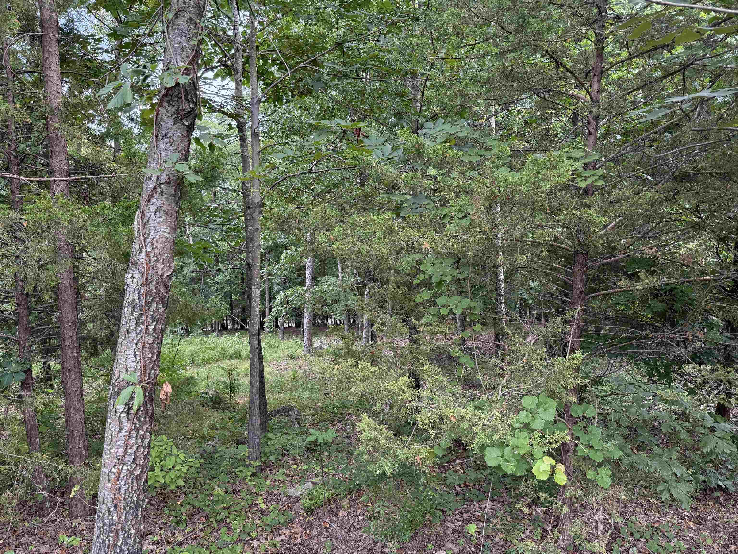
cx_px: 369
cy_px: 277
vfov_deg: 56.8
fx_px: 512
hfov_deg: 71.6
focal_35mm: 24
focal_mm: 6.76
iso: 200
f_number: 1.78
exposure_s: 1/178
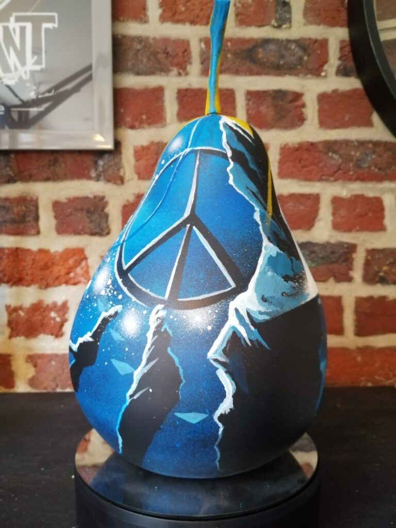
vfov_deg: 65.3
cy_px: 264
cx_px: 198
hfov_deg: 51.4
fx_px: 412
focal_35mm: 27
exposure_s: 1/20
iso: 500
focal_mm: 3.95
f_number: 1.8
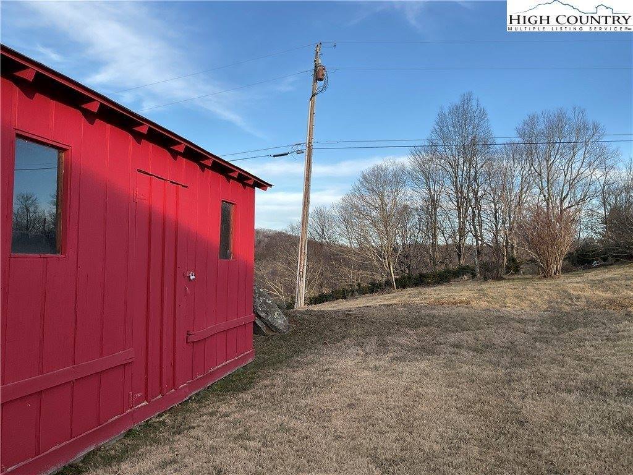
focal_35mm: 29
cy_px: 238
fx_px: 530
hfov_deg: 61.7
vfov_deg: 48.2
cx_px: 316
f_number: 1.8
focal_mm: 3
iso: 16
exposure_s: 1/642
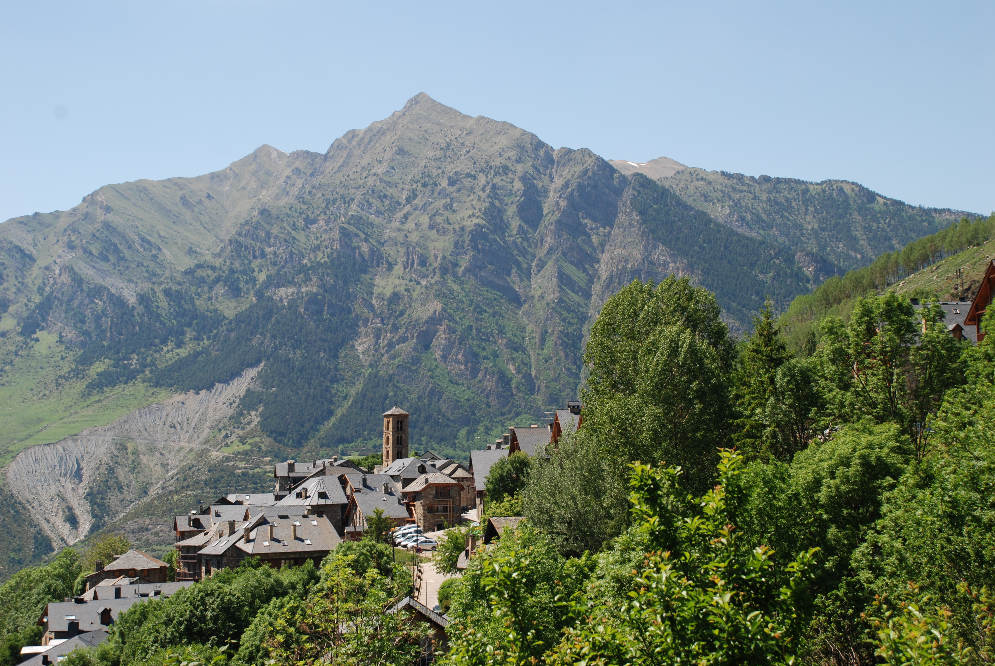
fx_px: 1660
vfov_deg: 22.7
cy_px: 333
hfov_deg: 33.4
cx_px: 498
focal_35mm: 60
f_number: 7.1
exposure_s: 1/160
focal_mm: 40
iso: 100
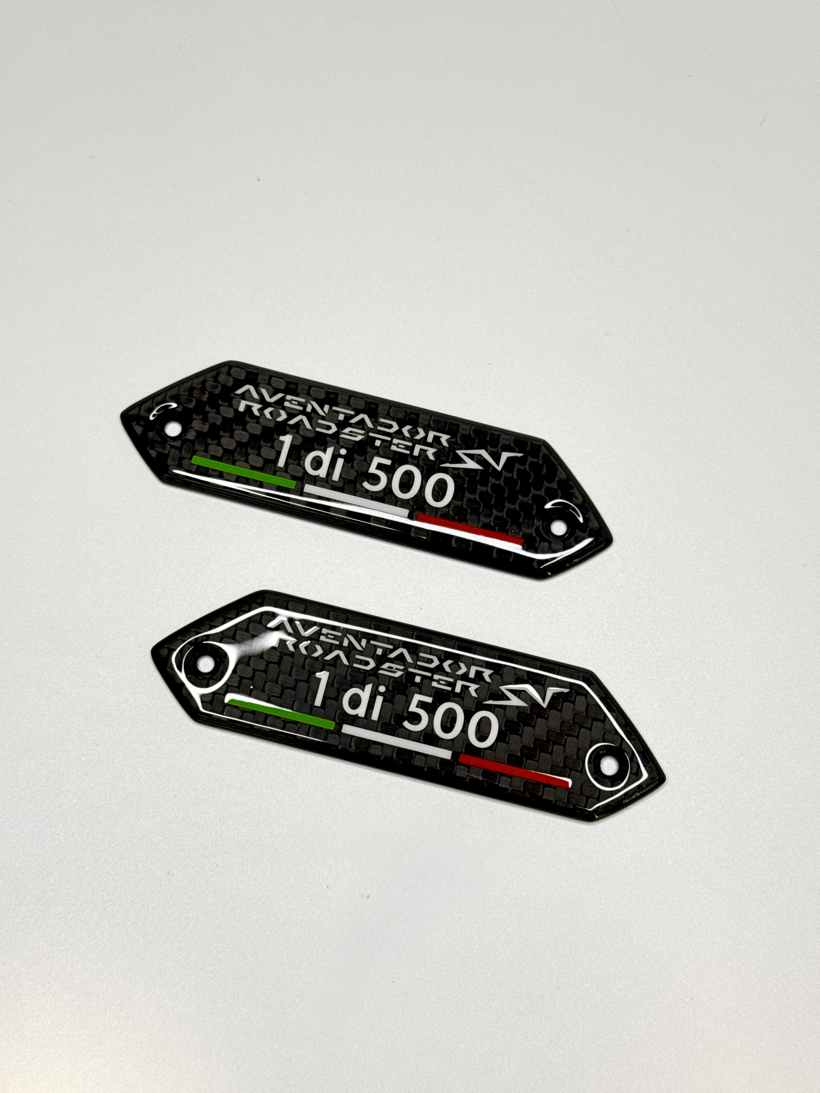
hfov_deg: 30.3
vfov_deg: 39.7
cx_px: 410
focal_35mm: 48
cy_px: 546
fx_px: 1516
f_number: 1.78
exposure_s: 1/100
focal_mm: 6.76
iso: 50
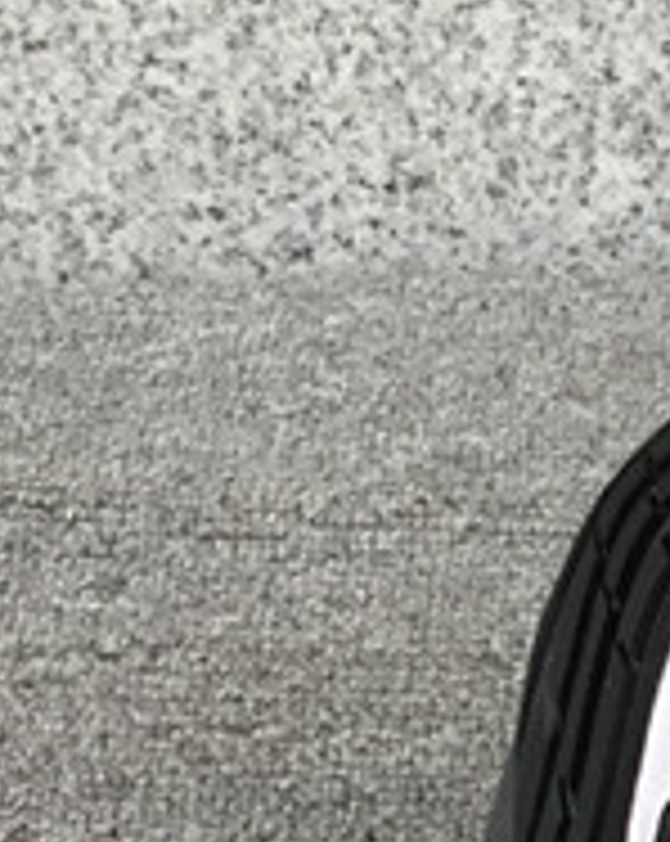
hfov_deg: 9.8
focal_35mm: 146
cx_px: 1344
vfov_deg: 12.2
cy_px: 1461
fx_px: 3628
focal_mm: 3.3
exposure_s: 1/100
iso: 25
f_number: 2.4
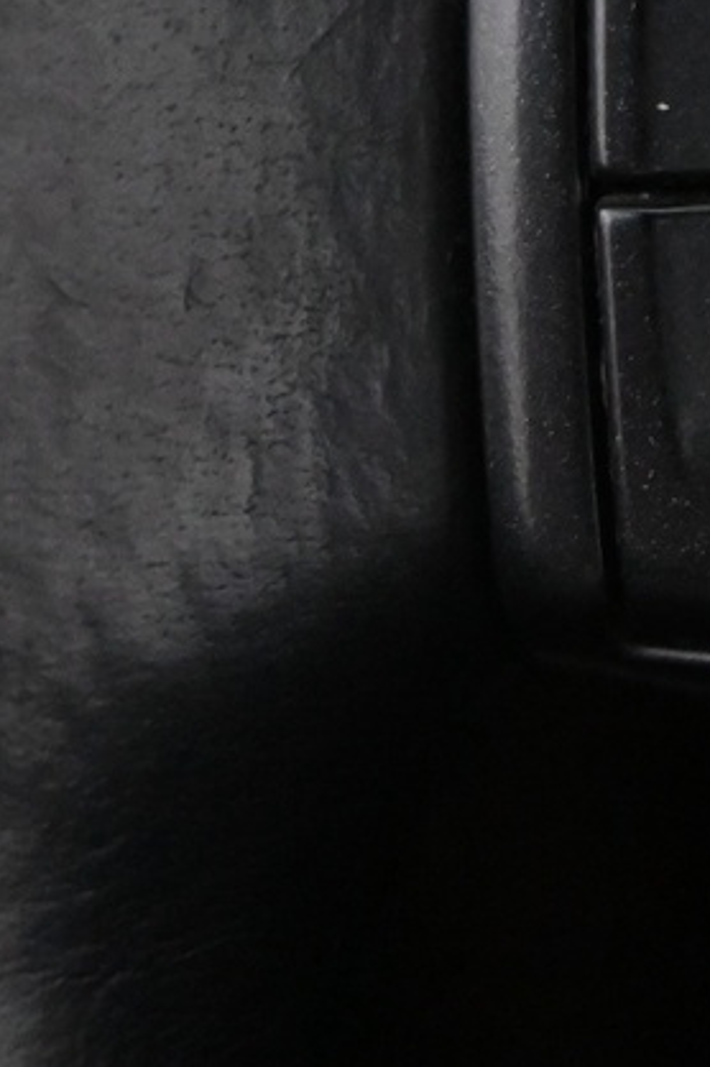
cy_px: -105
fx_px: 3793
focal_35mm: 128
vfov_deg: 15.6
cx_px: 1303
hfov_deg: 10.1
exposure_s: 1/40
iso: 5600
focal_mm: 22
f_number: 4
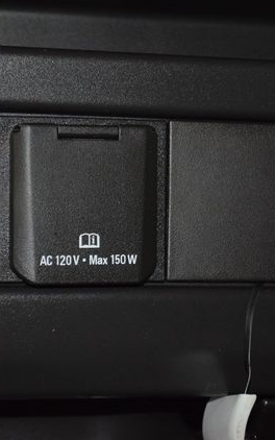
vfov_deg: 18.0
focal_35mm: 116
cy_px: 219
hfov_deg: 11.3
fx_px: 1390
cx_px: 127
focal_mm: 50
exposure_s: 1/30
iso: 2000
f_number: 5.6
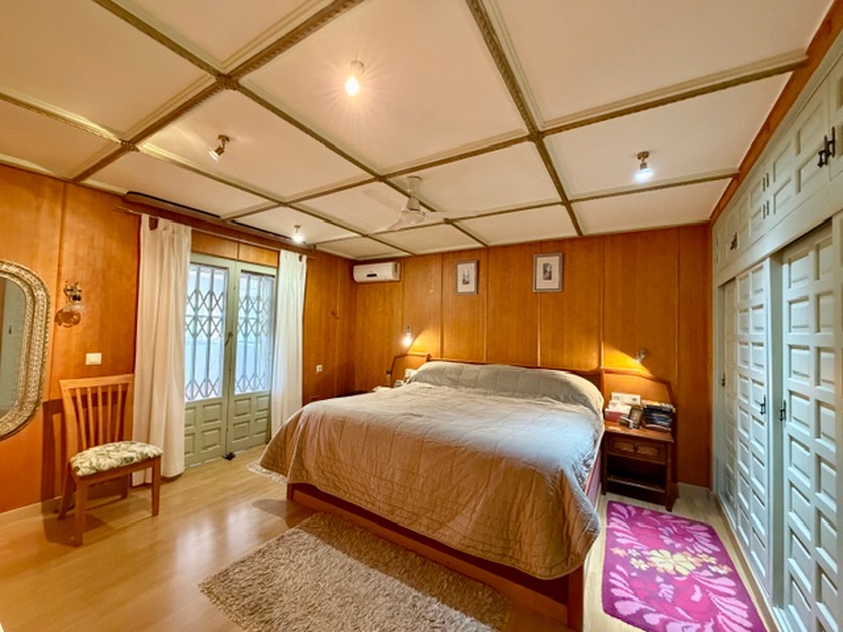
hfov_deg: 102.1
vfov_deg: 85.7
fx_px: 341
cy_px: 316
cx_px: 422
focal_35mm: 14
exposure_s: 1/50
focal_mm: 2.22
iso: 640
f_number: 2.2
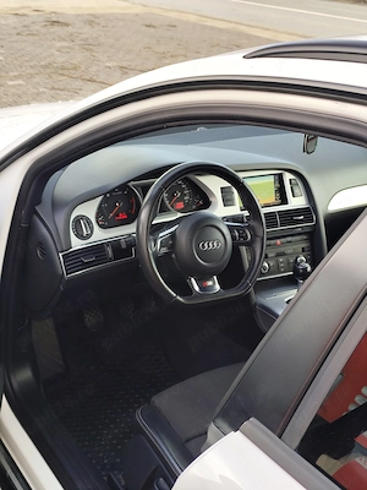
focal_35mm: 46
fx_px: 650
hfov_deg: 31.5
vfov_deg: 41.2
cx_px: 184
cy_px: 245
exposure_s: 1/100
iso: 50
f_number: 1.65
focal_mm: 6.19
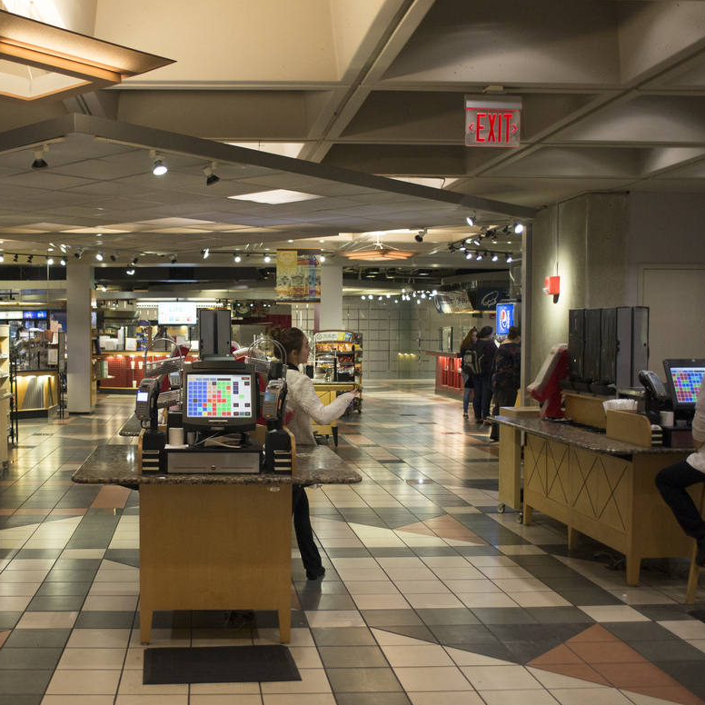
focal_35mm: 40
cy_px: 388
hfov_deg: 41.2
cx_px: 223
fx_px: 922
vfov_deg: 41.8
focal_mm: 24
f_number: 2.8
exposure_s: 1/320
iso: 1250
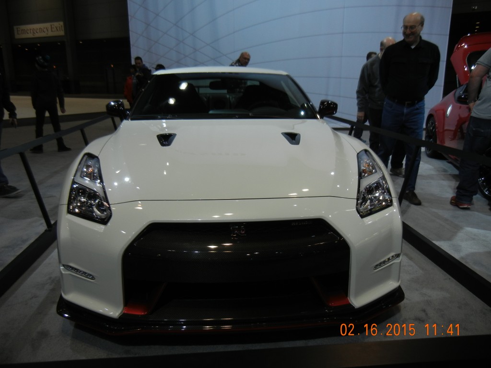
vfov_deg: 46.8
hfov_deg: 60.0
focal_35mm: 30
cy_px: 184
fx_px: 426
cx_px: 246
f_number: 3.5
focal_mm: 5.4
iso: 160
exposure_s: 1/186
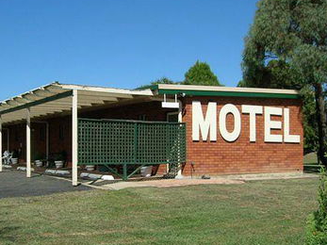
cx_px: 150
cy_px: 125
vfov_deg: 30.9
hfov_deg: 40.4
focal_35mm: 47
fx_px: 444
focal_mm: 5.7
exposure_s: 1/783
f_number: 4.9
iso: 71
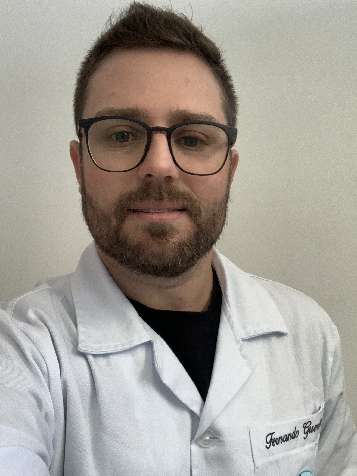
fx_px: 536
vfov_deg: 47.7
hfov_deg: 36.8
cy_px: 272
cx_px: 189
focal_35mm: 39
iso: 200
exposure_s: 1/60
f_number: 2.2
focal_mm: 2.87
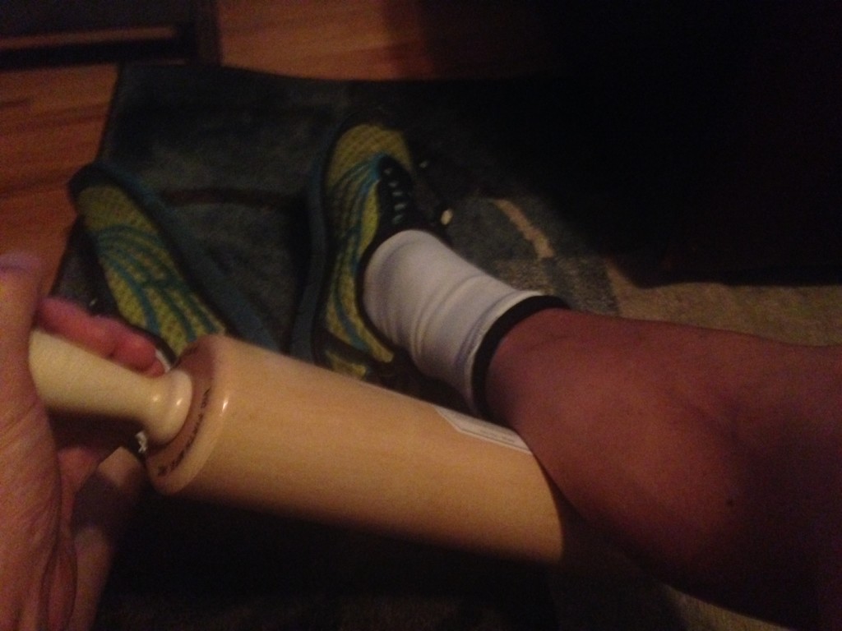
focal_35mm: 33
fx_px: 803
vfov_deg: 42.9
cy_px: 316
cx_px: 421
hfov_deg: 55.4
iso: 800
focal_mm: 4.12
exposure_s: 1/15
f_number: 2.4
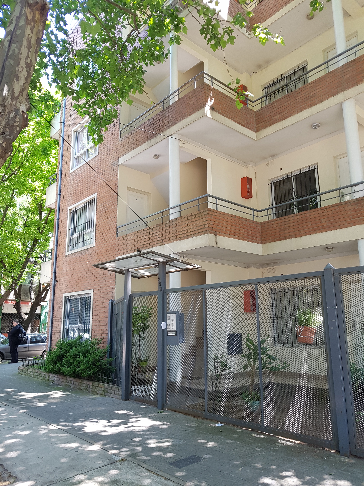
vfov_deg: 67.3
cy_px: 243
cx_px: 182
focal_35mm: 26
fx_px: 365
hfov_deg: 53.1
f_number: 1.7
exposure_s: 1/100
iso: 64
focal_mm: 4.2
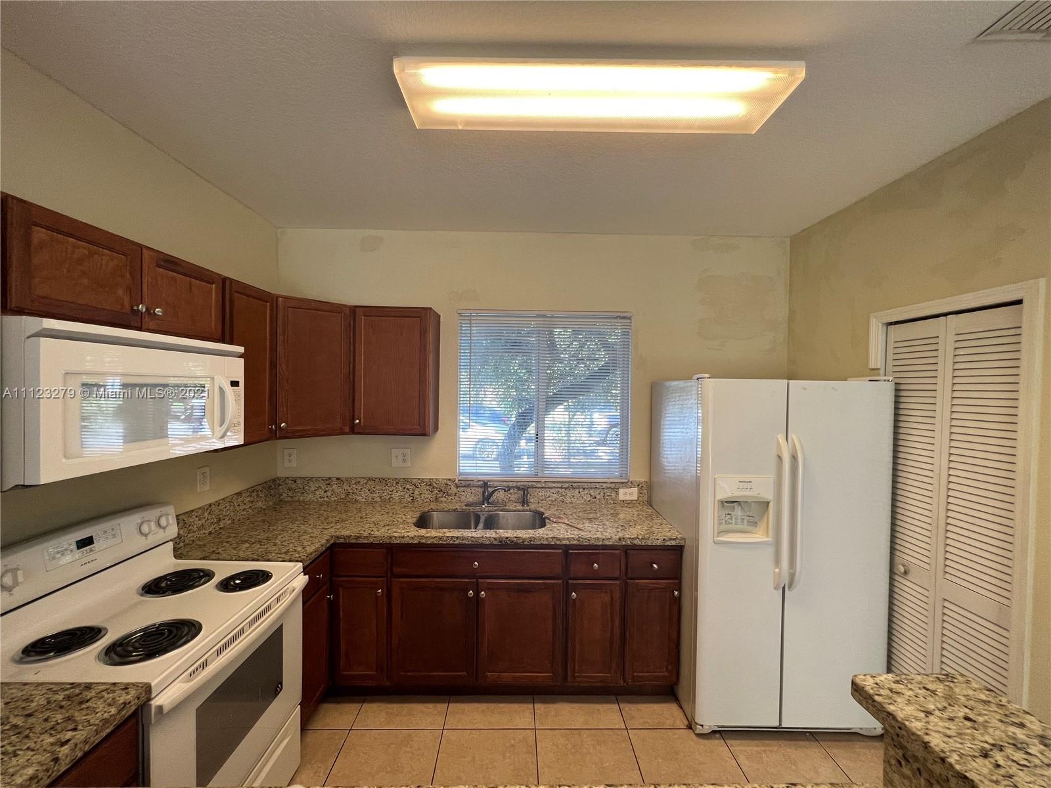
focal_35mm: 13
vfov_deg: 89.9
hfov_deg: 106.2
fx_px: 395
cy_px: 394
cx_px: 526
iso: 100
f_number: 1.8
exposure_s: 1/120
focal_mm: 1.57
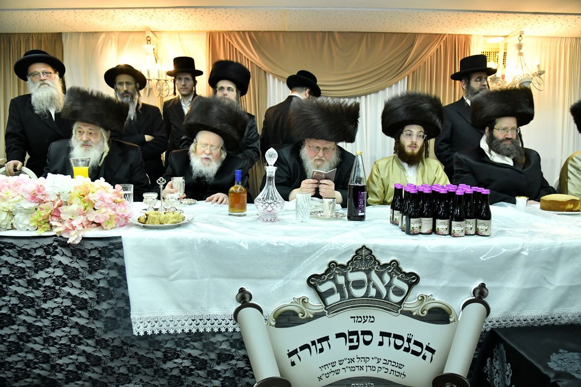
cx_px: 290
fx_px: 387
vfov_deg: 53.1
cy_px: 194
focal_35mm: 24
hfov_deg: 73.7
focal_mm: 24
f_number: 5.6
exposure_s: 1/250
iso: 2500
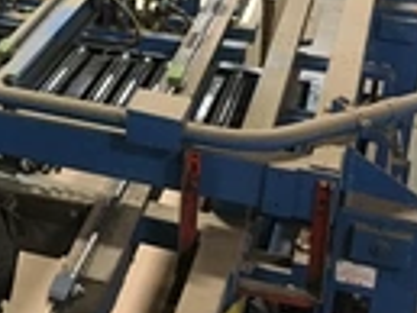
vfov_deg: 16.1
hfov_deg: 20.1
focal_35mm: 90
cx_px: -110
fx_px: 1085
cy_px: -6
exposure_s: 1/4
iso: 64
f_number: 2.2
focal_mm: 4.15
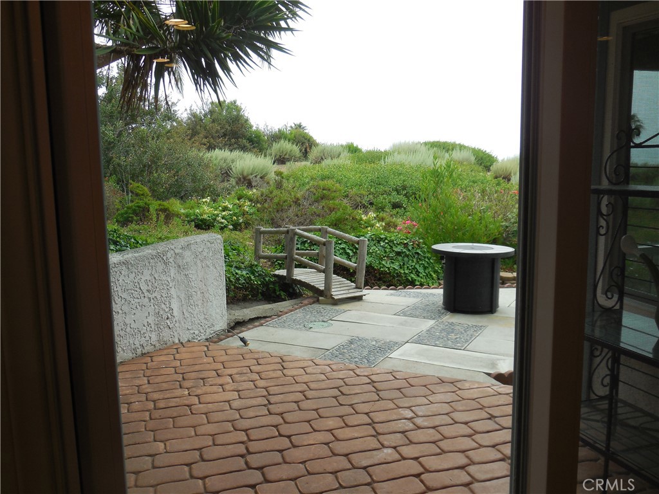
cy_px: 247
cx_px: 330
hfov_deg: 54.0
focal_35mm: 34
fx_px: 647
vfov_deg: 41.8
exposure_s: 1/160
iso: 125
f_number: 3.4
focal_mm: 6.1
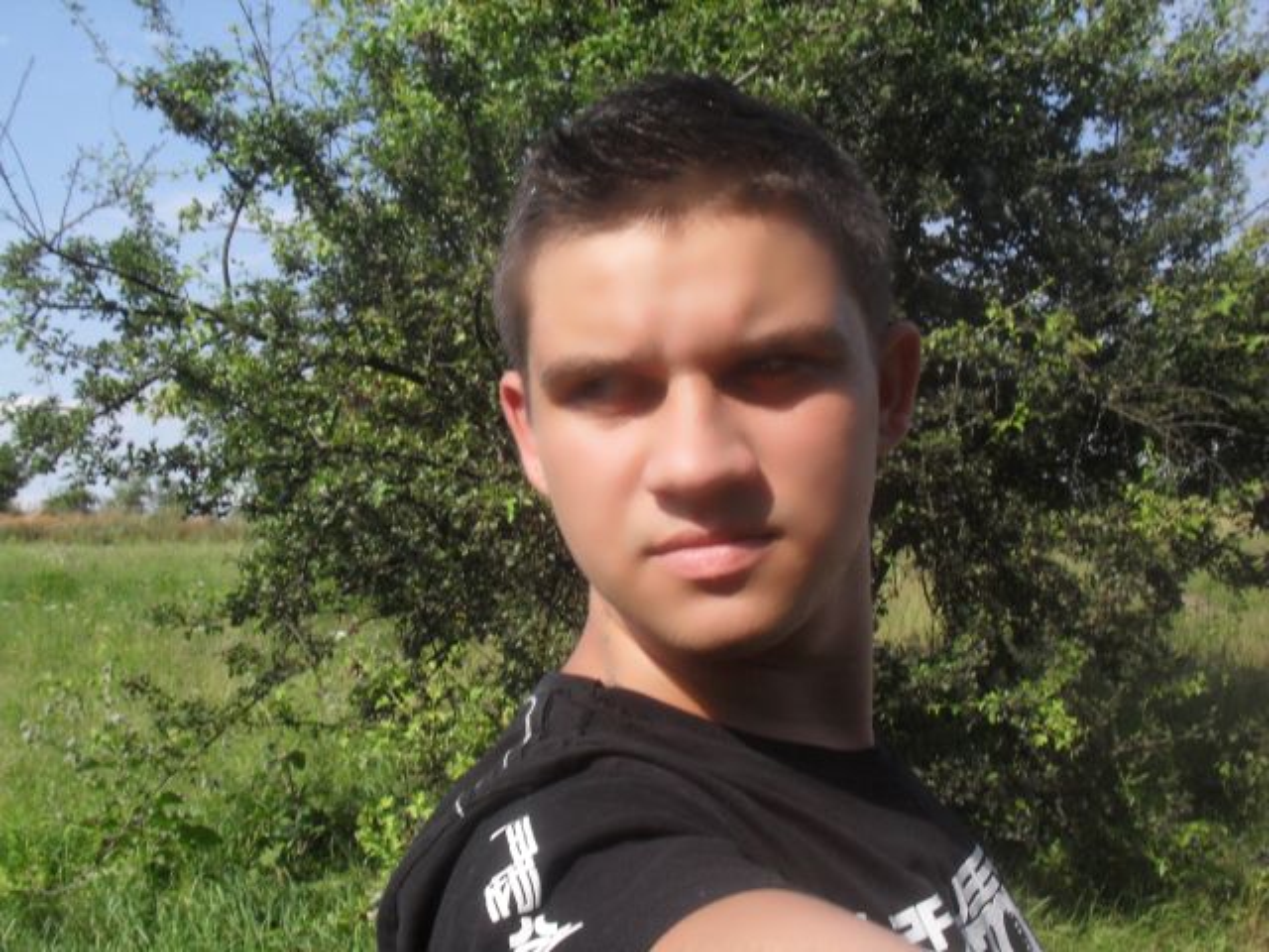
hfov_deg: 49.0
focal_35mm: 38
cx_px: 634
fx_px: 1393
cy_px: 476
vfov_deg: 37.7
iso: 80
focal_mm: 6.3
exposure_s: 1/180
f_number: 8.3
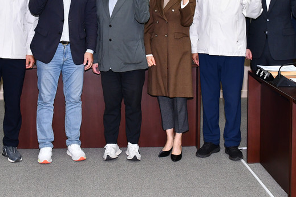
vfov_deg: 18.9
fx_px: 567
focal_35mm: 69
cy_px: -25
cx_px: 127
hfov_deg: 29.2
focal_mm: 28
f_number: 7.1
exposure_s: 1/160
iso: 1000
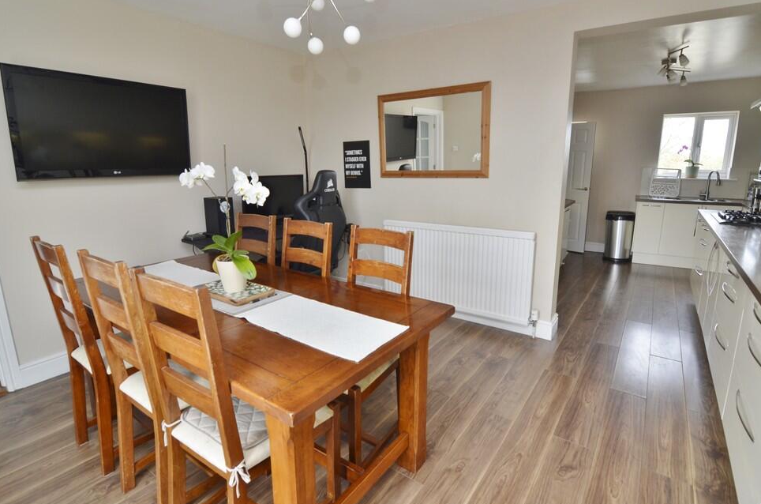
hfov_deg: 91.6
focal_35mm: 18
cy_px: 240
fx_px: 370
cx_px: 388
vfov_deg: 68.5
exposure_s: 1/60
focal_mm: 11
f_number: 5.6
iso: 400
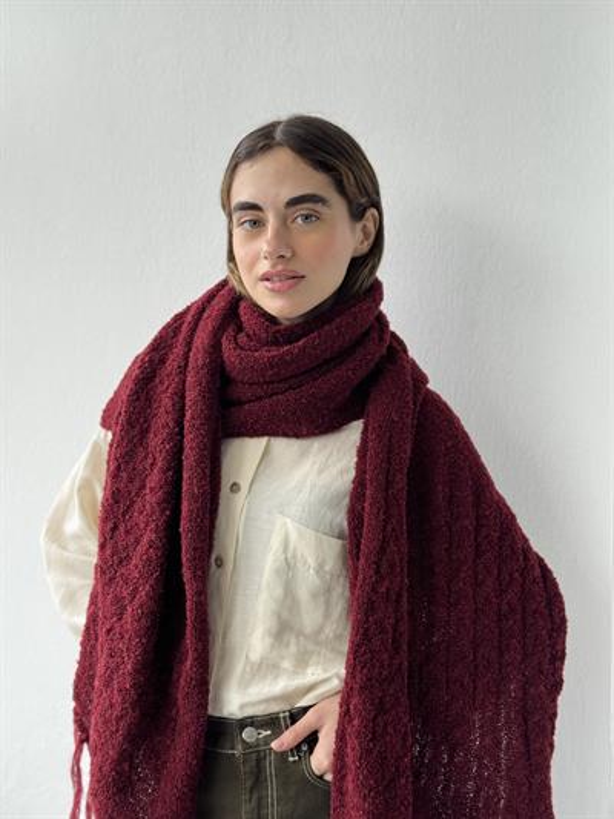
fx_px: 1135
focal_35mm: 48
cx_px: 307
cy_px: 410
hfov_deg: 30.3
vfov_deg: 39.6
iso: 64
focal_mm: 6.76
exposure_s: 1/161
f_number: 1.78
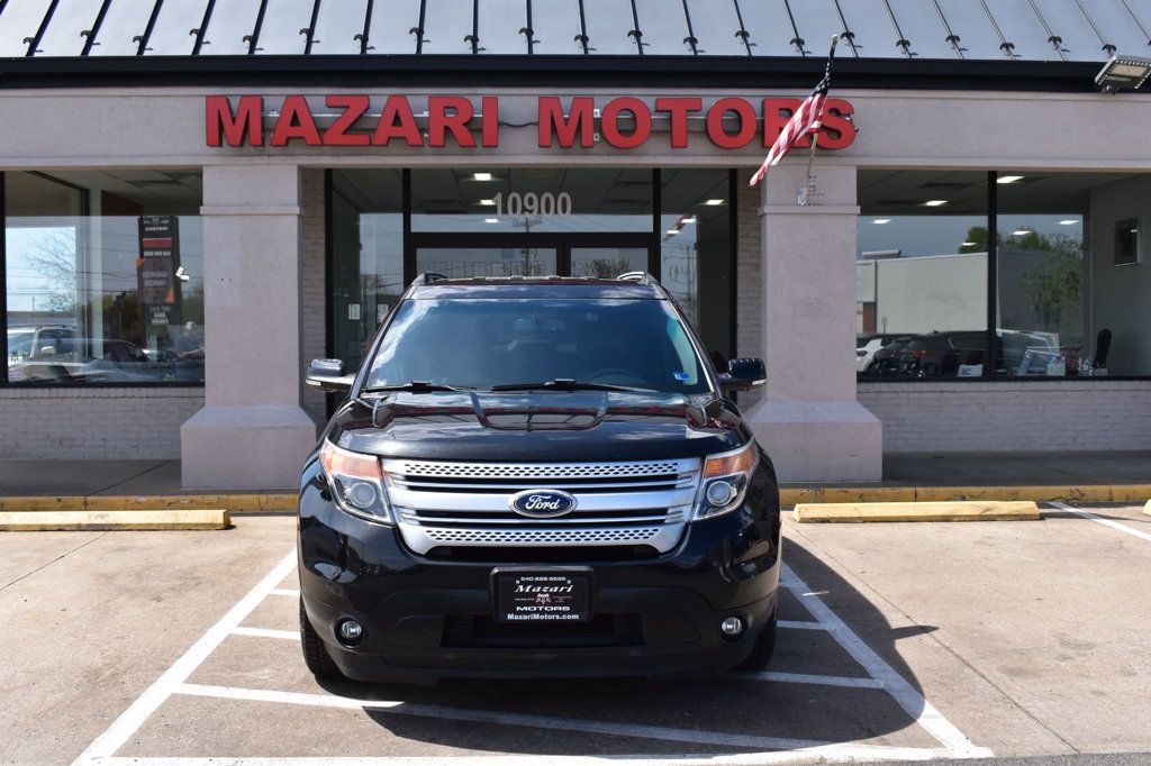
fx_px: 1199
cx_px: 576
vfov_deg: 35.5
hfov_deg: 51.3
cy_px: 383
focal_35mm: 38
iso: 400
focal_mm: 25
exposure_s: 1/400
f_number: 11
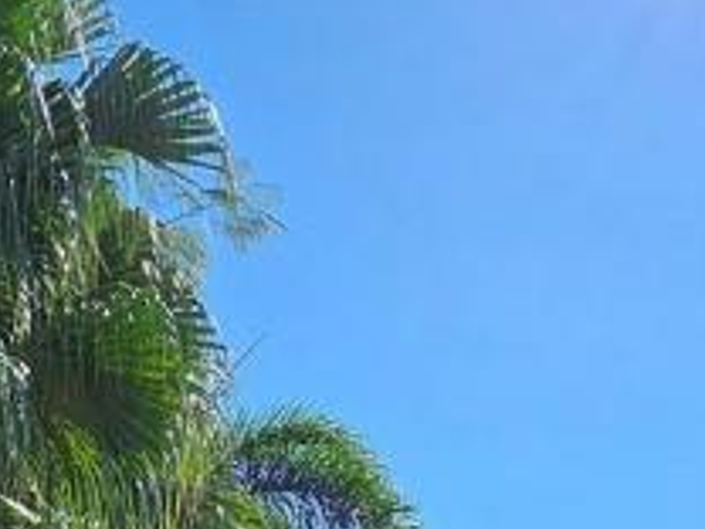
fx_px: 1222
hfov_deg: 32.1
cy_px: 1075
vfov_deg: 17.3
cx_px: 288
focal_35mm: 60
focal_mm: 1.74
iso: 32
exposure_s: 1/1157
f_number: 2.2
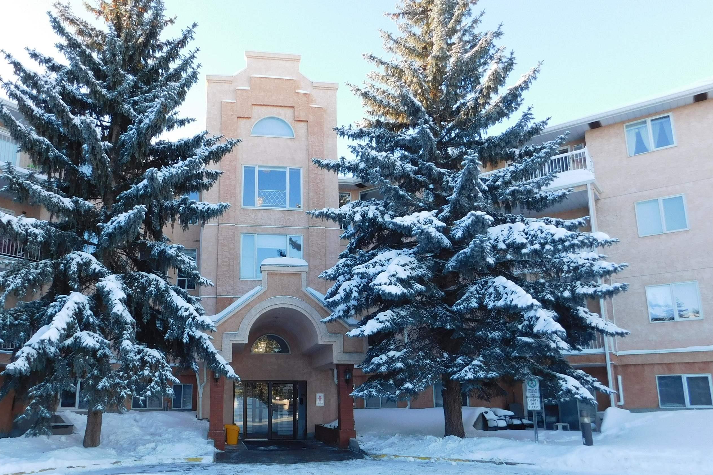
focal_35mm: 29
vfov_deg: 44.7
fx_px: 574
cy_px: 287
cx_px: 293
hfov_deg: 63.2
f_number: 3
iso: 125
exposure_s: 1/320
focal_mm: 4
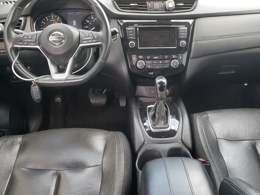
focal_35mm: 33
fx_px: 248
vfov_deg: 42.9
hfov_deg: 54.9
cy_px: 108
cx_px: 157
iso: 92
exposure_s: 1/120
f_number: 1.5
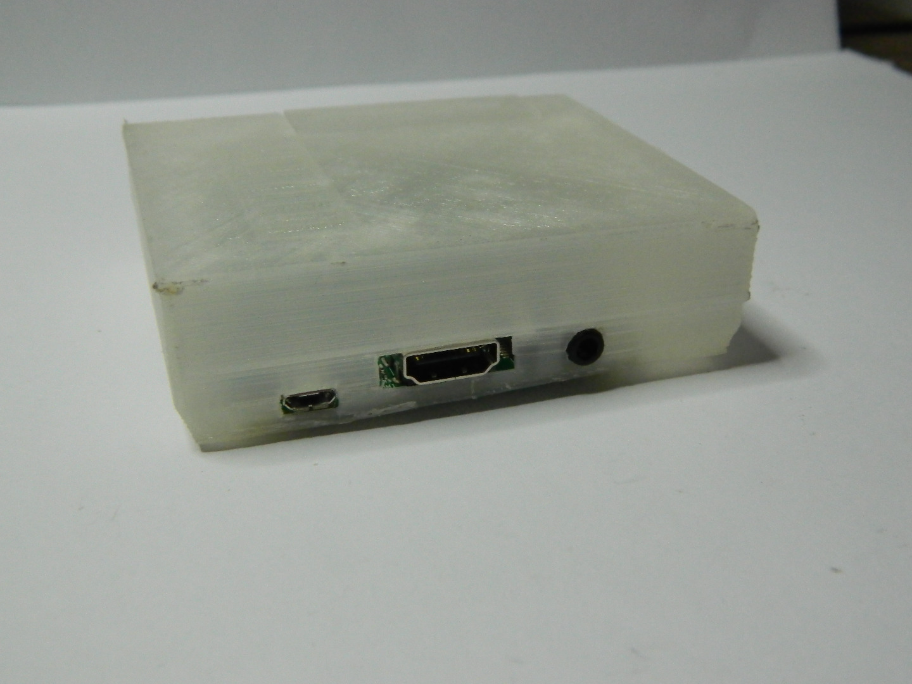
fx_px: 1080
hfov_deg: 45.8
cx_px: 456
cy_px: 342
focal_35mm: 41
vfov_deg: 35.1
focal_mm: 7.3
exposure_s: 1/40
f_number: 3.5
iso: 110
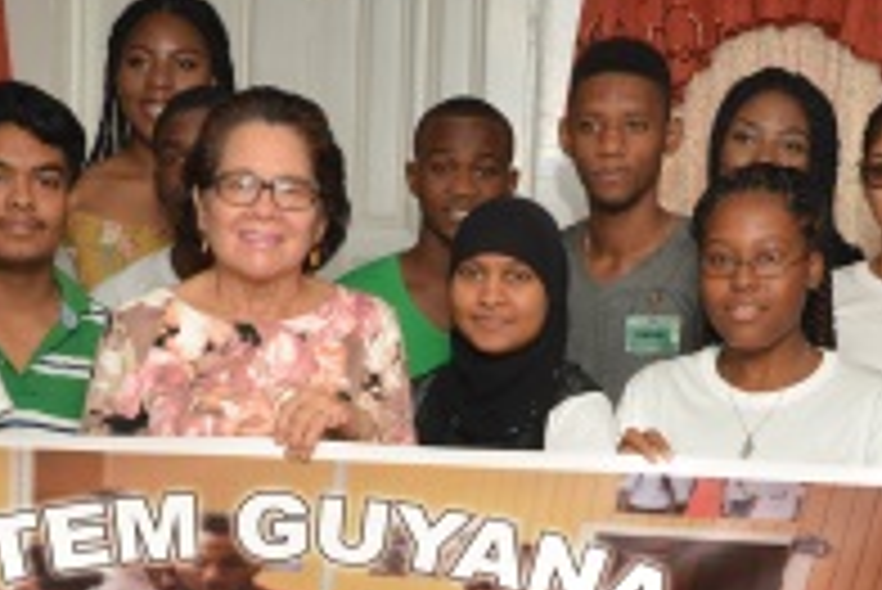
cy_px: 606
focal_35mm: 98
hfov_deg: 20.8
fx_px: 2403
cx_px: 482
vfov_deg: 13.8
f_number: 5.6
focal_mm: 20
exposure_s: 1/200
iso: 1000
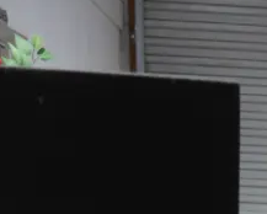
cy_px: 590
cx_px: 410
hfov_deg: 13.1
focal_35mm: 138
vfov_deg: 9.4
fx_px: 1091
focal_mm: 15
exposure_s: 1/60
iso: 500
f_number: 3.6
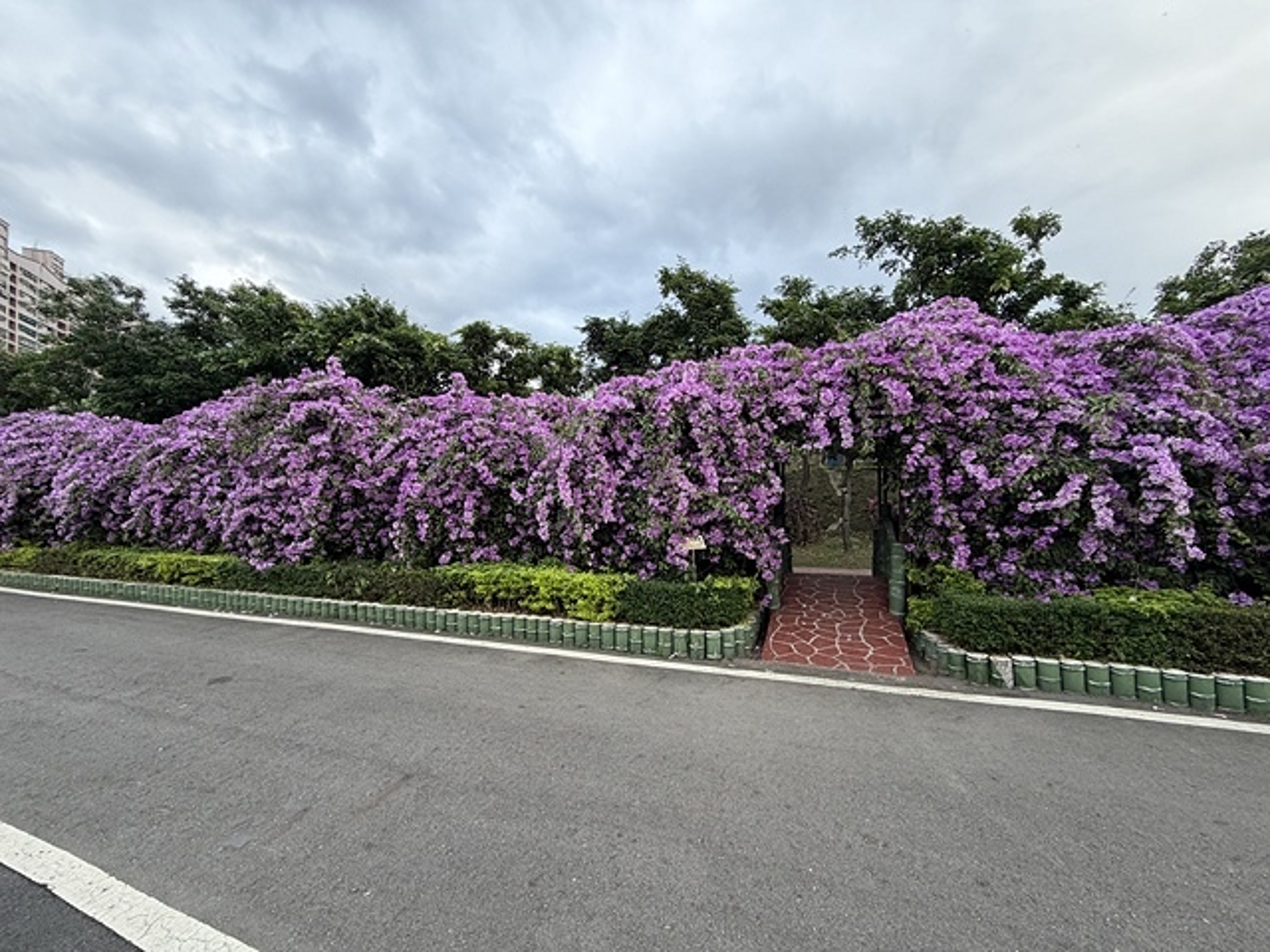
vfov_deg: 85.7
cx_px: 635
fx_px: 514
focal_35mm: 14
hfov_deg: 102.1
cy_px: 476
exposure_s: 1/121
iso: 200
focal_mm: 2.22
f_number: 2.2
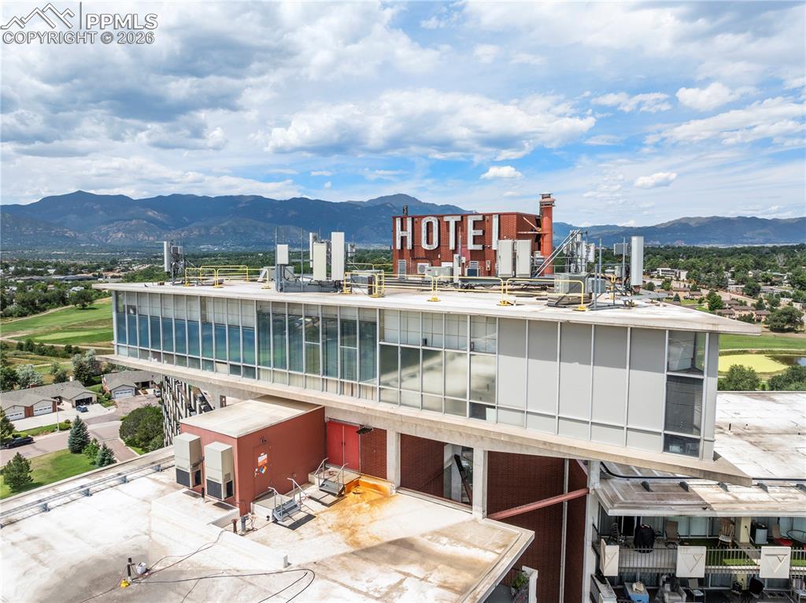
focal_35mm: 24
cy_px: 302
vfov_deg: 56.7
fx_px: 558
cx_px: 403
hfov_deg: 71.6
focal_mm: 12.29
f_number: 4
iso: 100
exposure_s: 1/1600
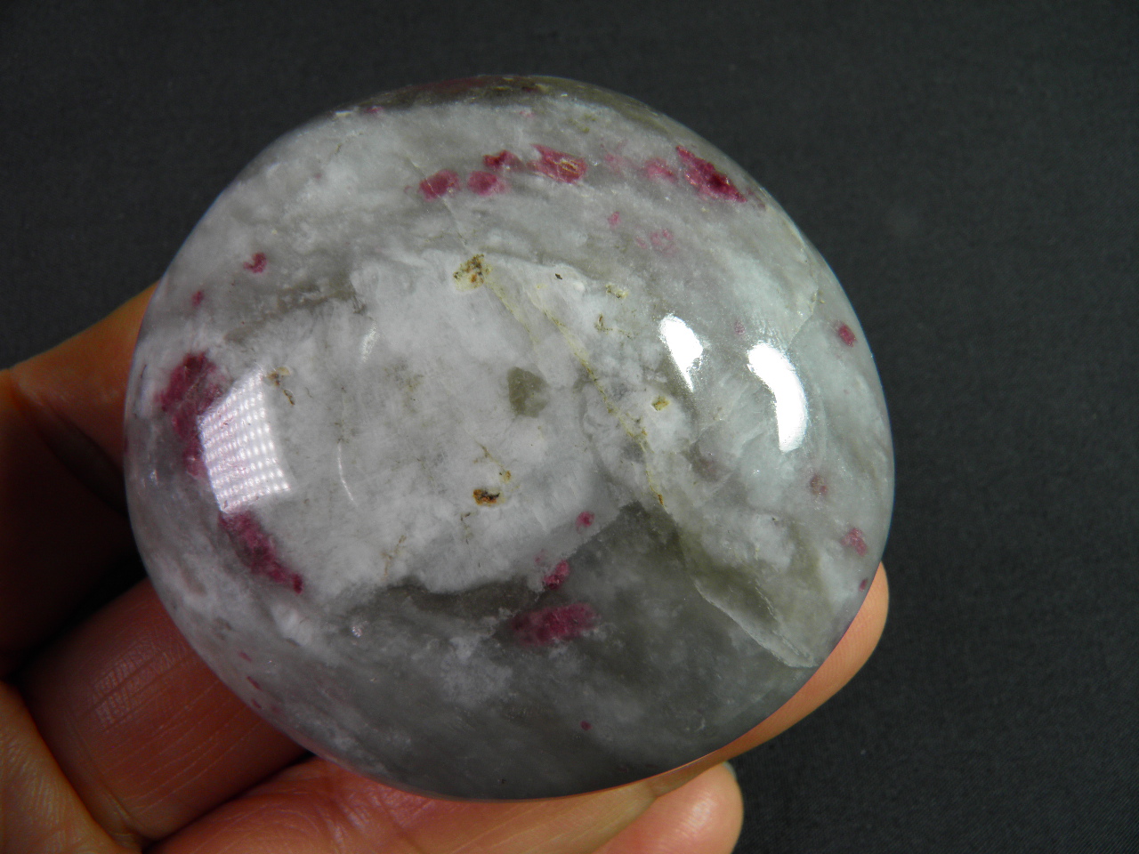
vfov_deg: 49.7
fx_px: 921
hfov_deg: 63.4
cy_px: 427
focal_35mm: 28
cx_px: 570
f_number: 5.7
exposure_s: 1/60
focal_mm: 4.9
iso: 50
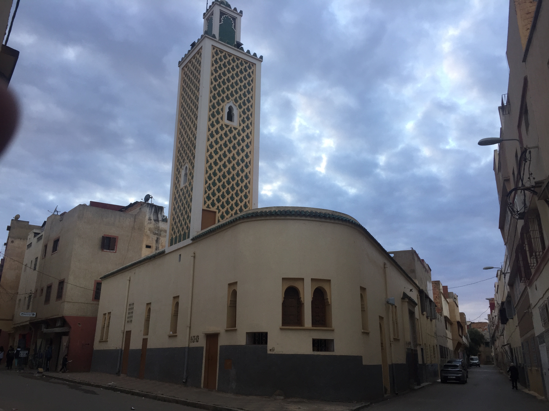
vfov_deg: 48.2
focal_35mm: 29
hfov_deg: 61.7
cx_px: 274
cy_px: 206
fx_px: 460
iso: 32
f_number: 2.2
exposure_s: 1/100
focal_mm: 4.15
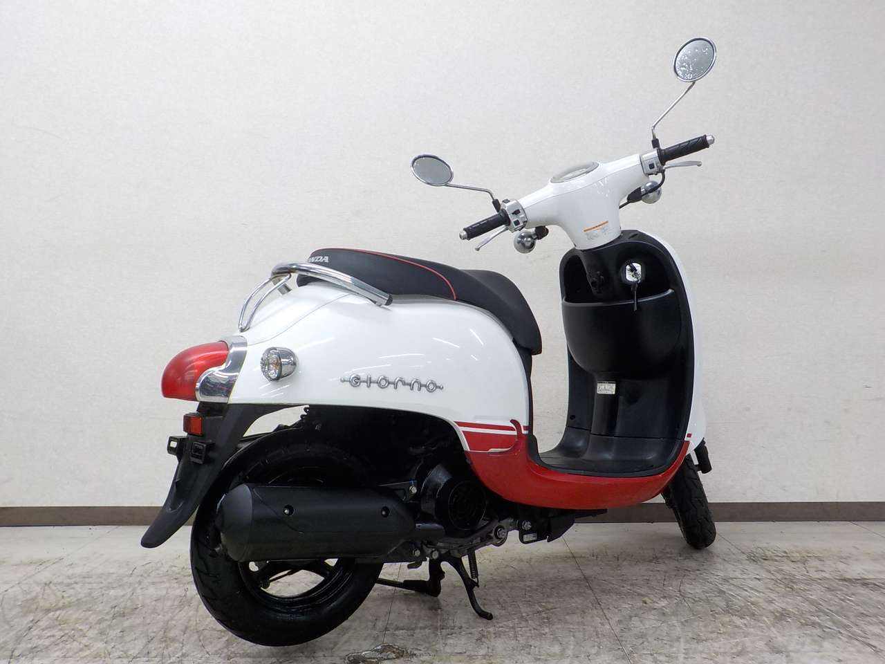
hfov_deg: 60.0
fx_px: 767
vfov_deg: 46.8
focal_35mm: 30
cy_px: 332
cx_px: 442
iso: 125
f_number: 3.3
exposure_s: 1/30
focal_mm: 4.1
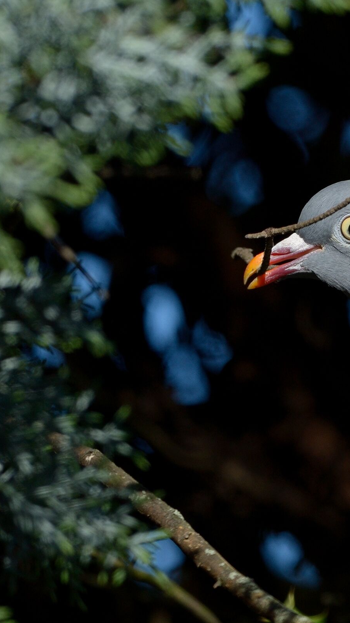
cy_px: 312
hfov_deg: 1.3
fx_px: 15588
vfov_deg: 2.3
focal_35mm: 945
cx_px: 367
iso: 800
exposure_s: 1/2000
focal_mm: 600
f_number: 8
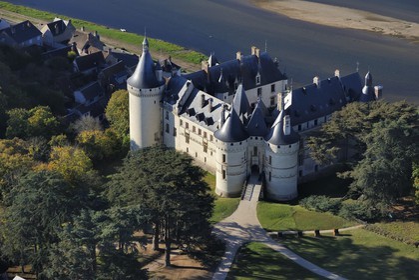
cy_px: 140
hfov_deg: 13.2
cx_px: 210
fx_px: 1804
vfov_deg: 8.9
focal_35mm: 155
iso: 400
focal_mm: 155
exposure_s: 1/1000
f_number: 7.1
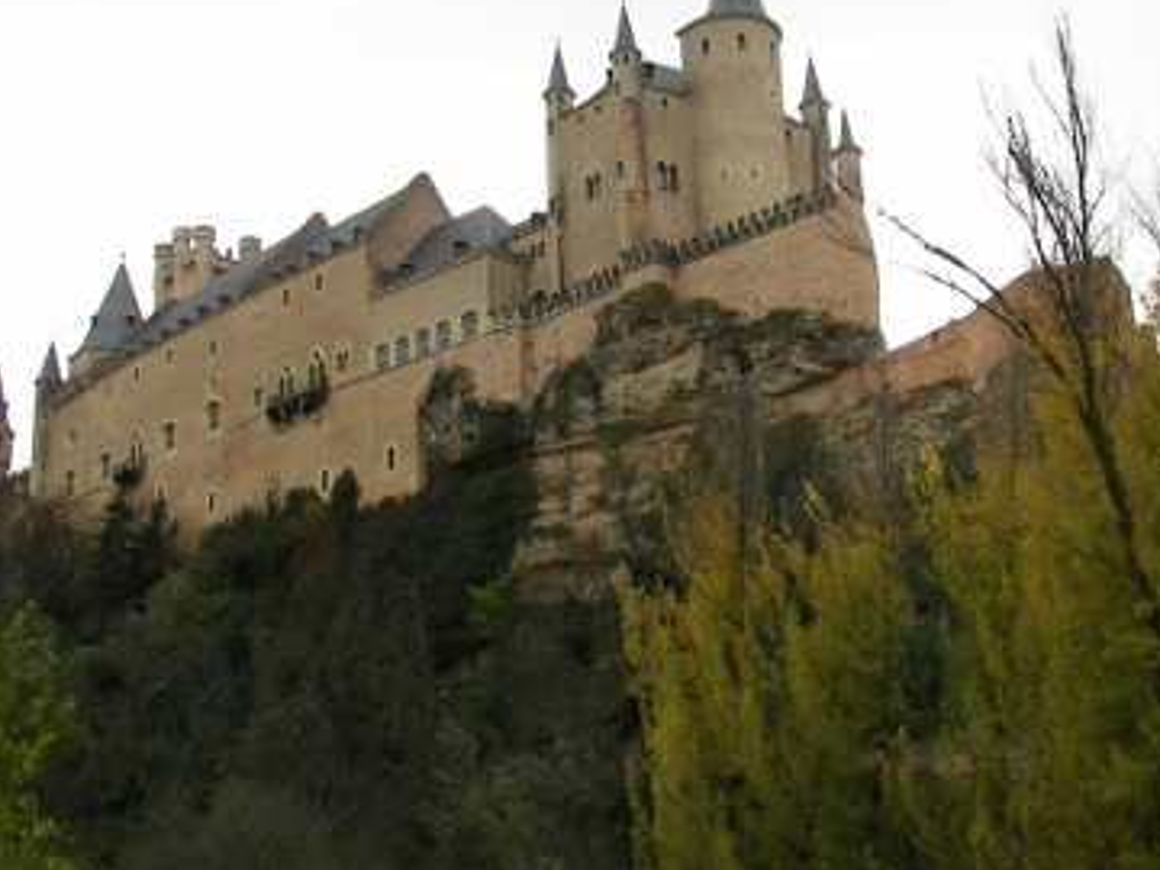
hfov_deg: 34.9
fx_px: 1843
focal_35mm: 55
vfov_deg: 26.6
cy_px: 414
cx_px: 574
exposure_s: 1/500
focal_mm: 6
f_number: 2.8
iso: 50
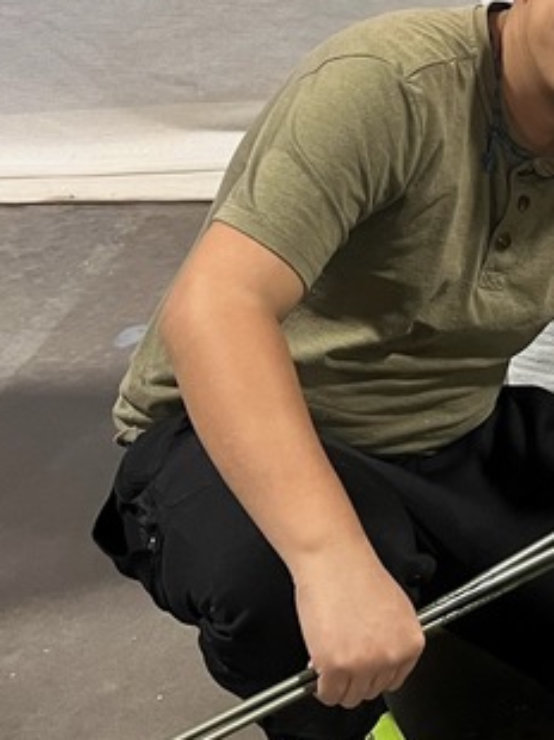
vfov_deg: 22.3
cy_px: 105
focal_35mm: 86
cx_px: 862
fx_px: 1838
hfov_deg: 15.6
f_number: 1.6
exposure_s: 1/60
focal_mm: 5.1
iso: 200
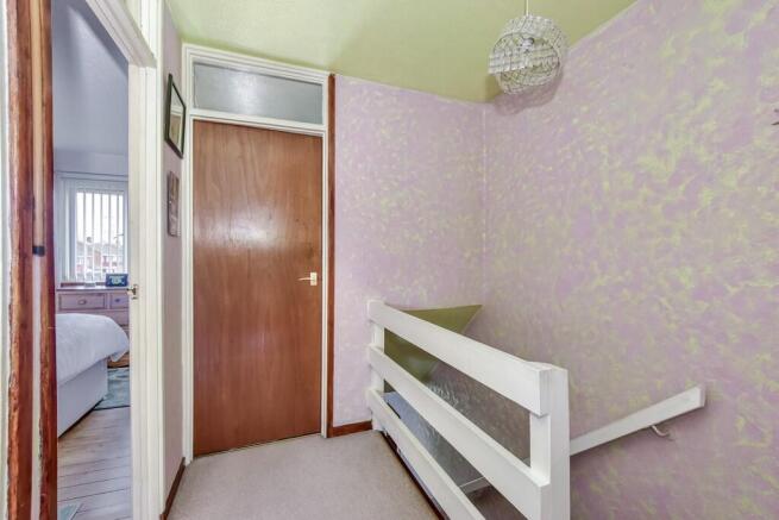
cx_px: 390
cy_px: 260
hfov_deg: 100.4
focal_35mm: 15
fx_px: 325
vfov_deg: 77.4
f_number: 8
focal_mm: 10
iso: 640
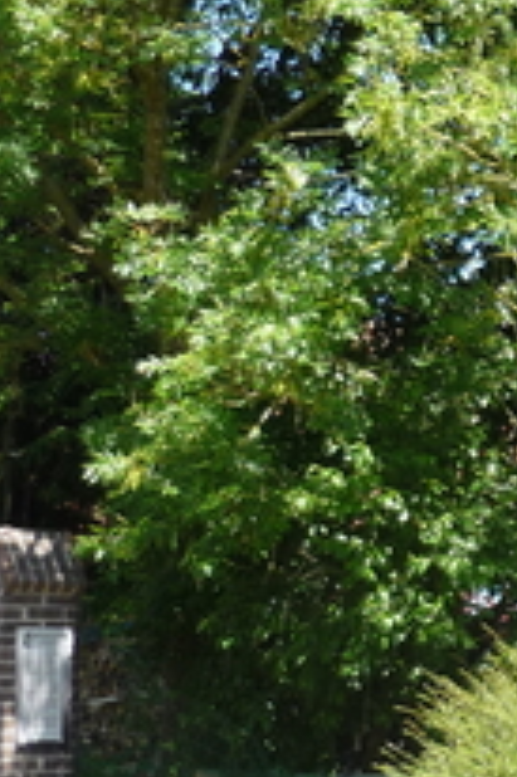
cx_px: 894
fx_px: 2158
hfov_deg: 12.6
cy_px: 517
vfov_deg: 20.4
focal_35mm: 100
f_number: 2.8
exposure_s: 1/320
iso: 100
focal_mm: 5.5
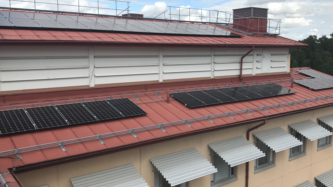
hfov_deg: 55.3
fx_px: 318
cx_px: 172
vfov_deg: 32.8
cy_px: 83
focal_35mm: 36
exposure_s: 1/2457
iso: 20
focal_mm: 3.99
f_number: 1.8
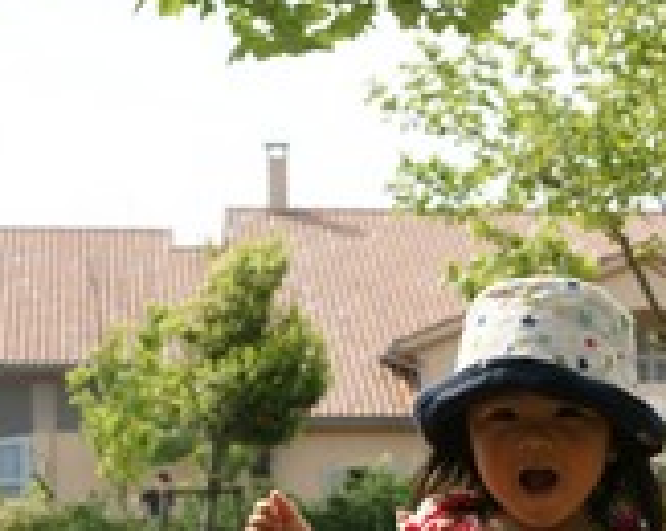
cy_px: 529
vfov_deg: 10.5
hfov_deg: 13.2
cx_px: 592
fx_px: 2855
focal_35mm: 145
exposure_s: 1/320
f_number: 7.1
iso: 200
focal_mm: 40
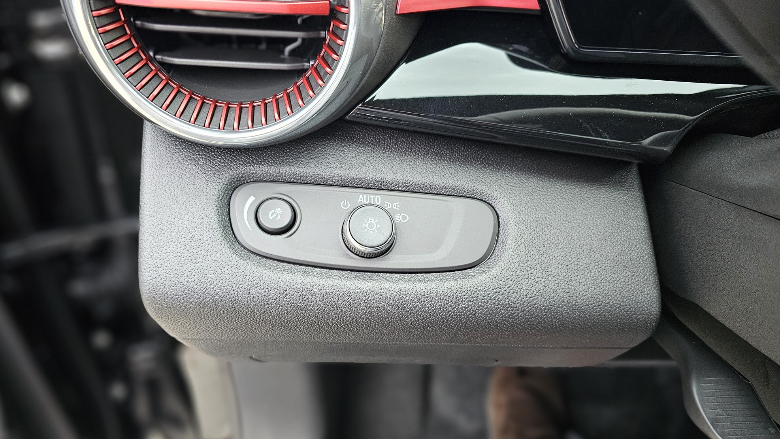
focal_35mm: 26
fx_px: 538
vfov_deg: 44.1
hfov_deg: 71.9
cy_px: 265
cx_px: 382
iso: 640
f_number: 1.7
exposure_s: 1/120
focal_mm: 6.3
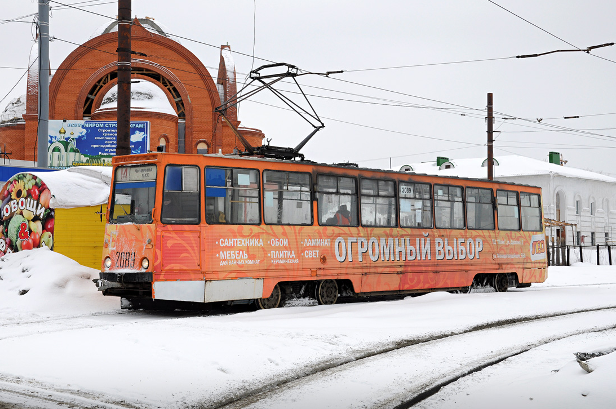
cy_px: 187
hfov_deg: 35.7
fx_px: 957
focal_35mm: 56
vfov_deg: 24.1
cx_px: 296
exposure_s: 1/400
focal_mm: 34
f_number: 10
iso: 250
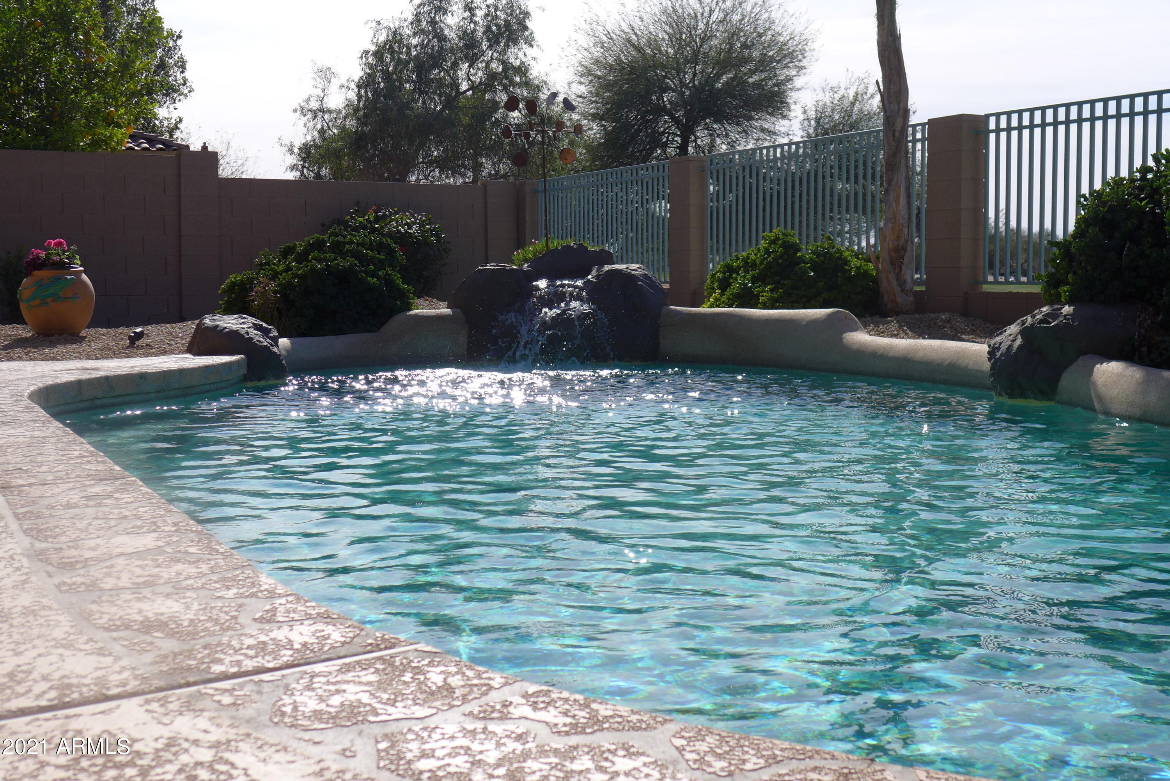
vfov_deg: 27.5
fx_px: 1593
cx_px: 585
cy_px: 390
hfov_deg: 40.3
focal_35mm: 49
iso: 100
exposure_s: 1/320
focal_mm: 9.2
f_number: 2.8
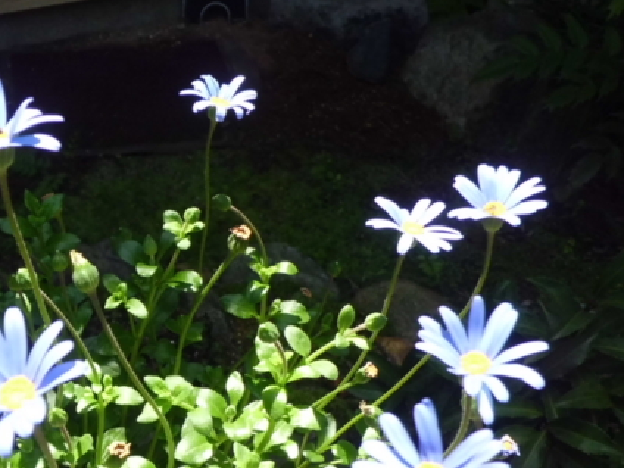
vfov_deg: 29.1
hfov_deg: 38.0
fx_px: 883
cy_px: 365
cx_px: 162
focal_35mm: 49
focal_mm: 4.7
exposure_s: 1/60
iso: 100
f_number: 7.9
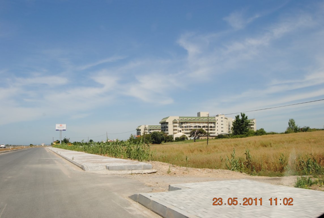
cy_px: 109
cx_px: 162
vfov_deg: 37.0
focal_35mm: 36
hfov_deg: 53.0
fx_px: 325
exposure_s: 1/250
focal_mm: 24
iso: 100
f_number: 8
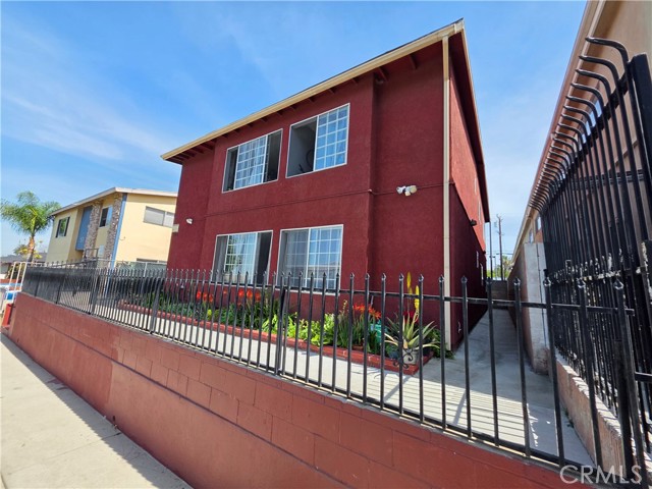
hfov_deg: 106.2
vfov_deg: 89.9
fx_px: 245
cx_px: 326
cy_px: 244
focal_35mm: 13
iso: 40
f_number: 1.9
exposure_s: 1/1272
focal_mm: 2.2
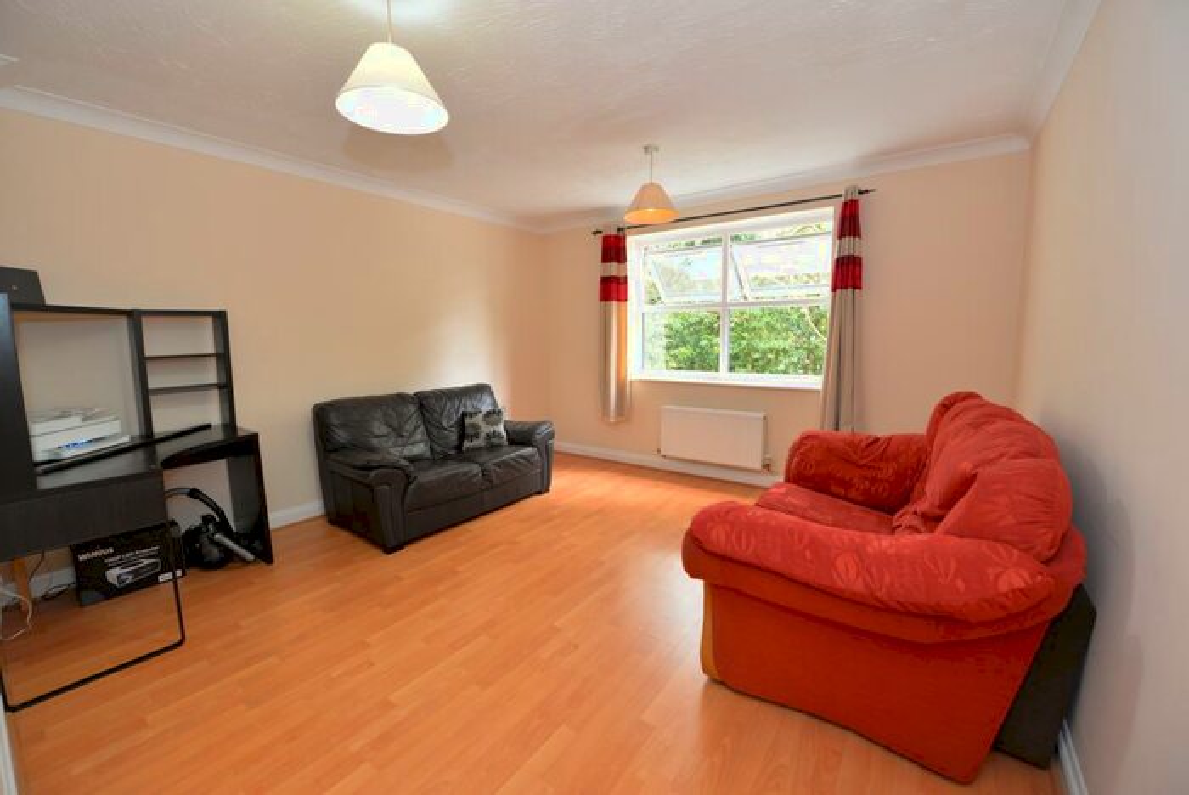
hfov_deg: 104.2
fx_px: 463
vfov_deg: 81.3
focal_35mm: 14
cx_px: 594
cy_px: 398
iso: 800
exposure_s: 1/60
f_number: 4
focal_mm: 14
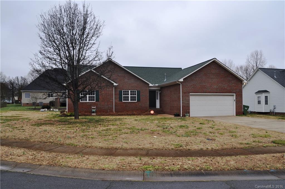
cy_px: 94
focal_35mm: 32
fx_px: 249
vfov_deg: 41.6
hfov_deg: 59.6
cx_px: 142
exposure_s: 1/200
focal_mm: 21
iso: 200
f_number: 9
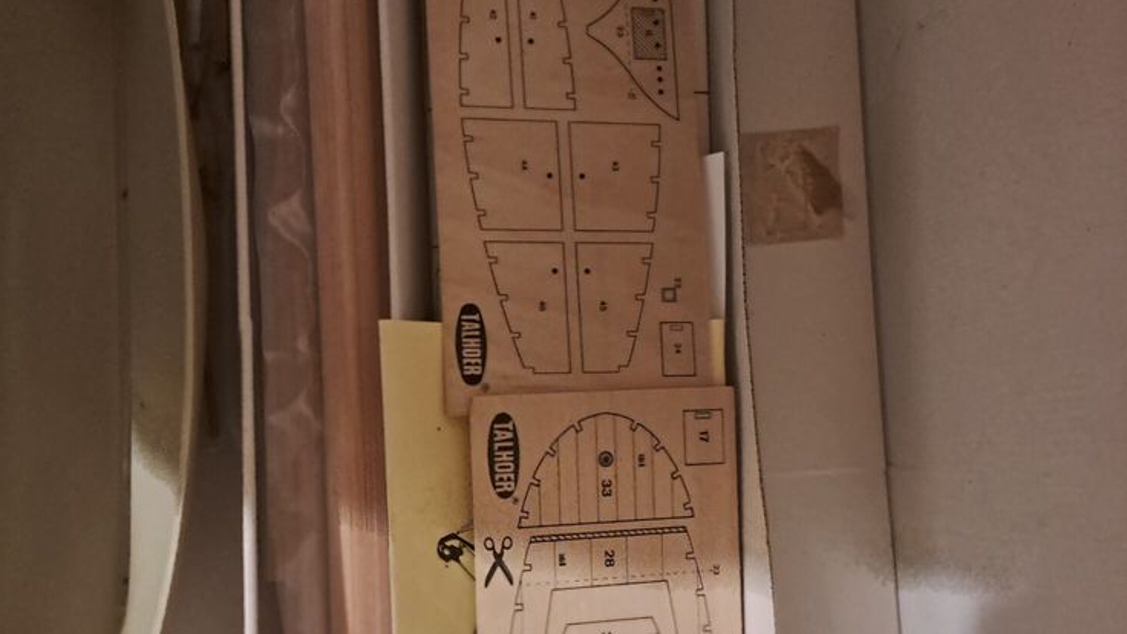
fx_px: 1106
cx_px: 557
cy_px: 401
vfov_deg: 31.8
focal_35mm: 37
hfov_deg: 54.0
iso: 1000
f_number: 1.8
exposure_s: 1/20
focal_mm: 4.65
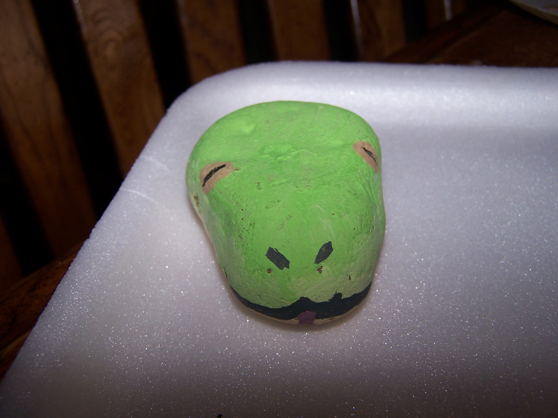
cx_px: 279
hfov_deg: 49.0
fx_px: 613
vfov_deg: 37.7
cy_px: 209
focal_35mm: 38
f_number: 2.8
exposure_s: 1/60
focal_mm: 6.3
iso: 80
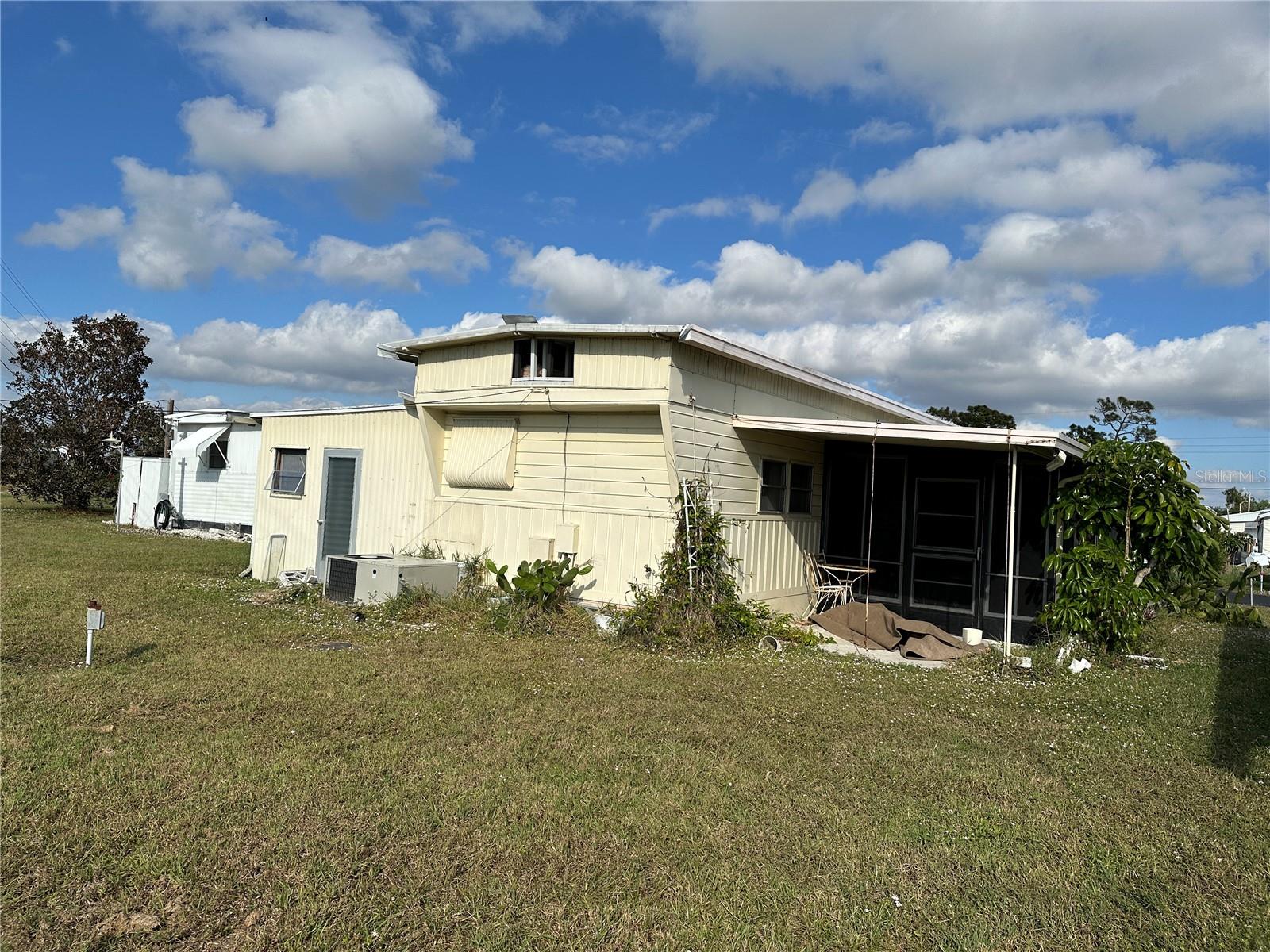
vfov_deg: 56.8
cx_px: 635
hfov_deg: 71.6
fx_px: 881
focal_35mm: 24
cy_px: 476
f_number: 1.78
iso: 80
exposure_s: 1/8929
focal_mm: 6.86
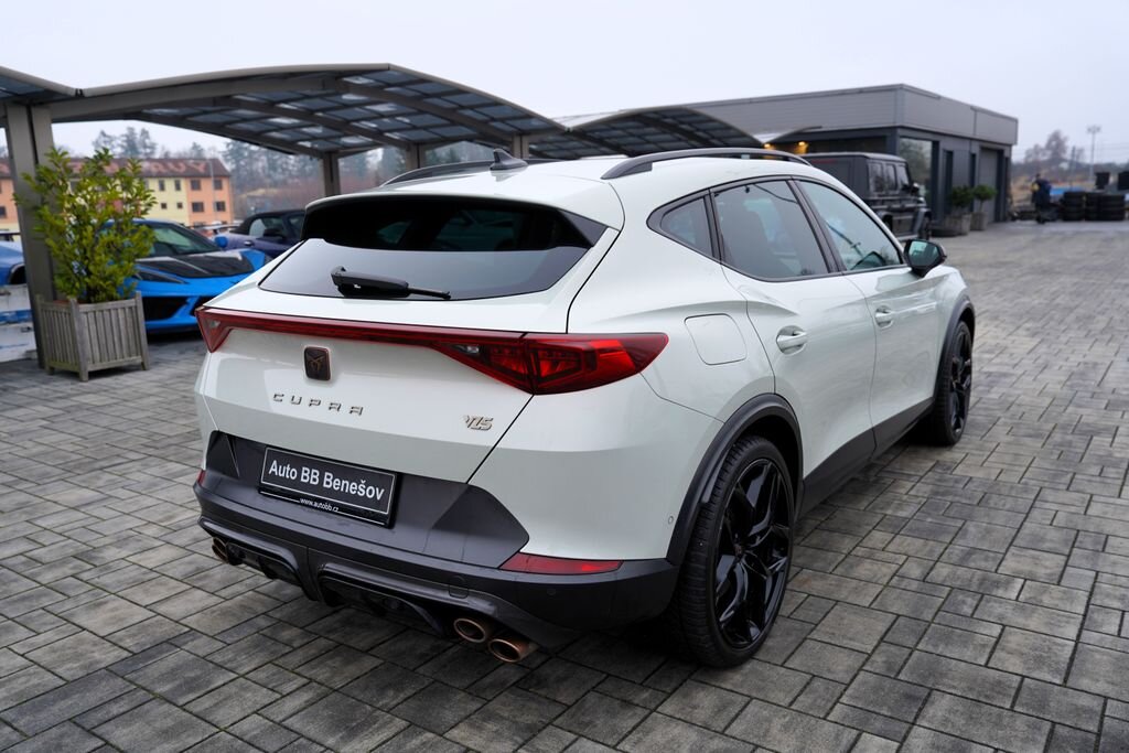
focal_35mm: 29
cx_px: 564
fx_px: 910
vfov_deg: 45.0
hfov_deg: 63.7
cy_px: 376
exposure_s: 1/60
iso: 100
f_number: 4
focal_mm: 29
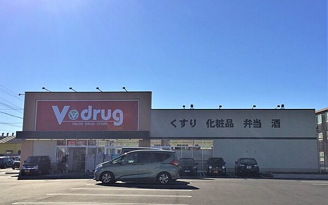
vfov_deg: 40.5
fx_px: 277
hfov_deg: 61.2
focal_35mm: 31
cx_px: 163
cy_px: 120
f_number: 2.2
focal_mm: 4.15
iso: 32
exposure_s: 1/4405
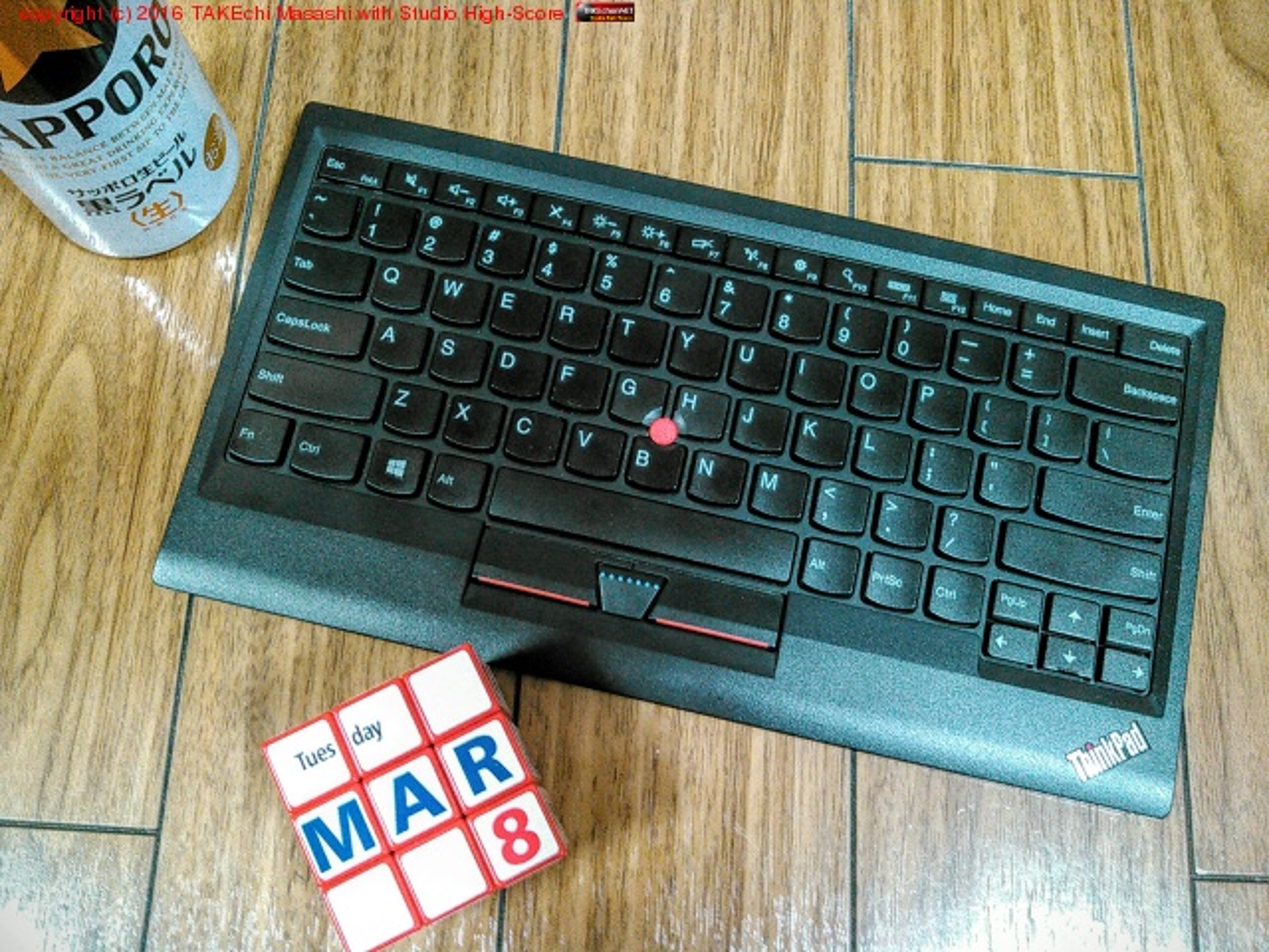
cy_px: 476
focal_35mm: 30
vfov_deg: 46.8
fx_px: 1100
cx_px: 634
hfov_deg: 60.0
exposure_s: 1/15.1
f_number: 2.4
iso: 640
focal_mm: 4
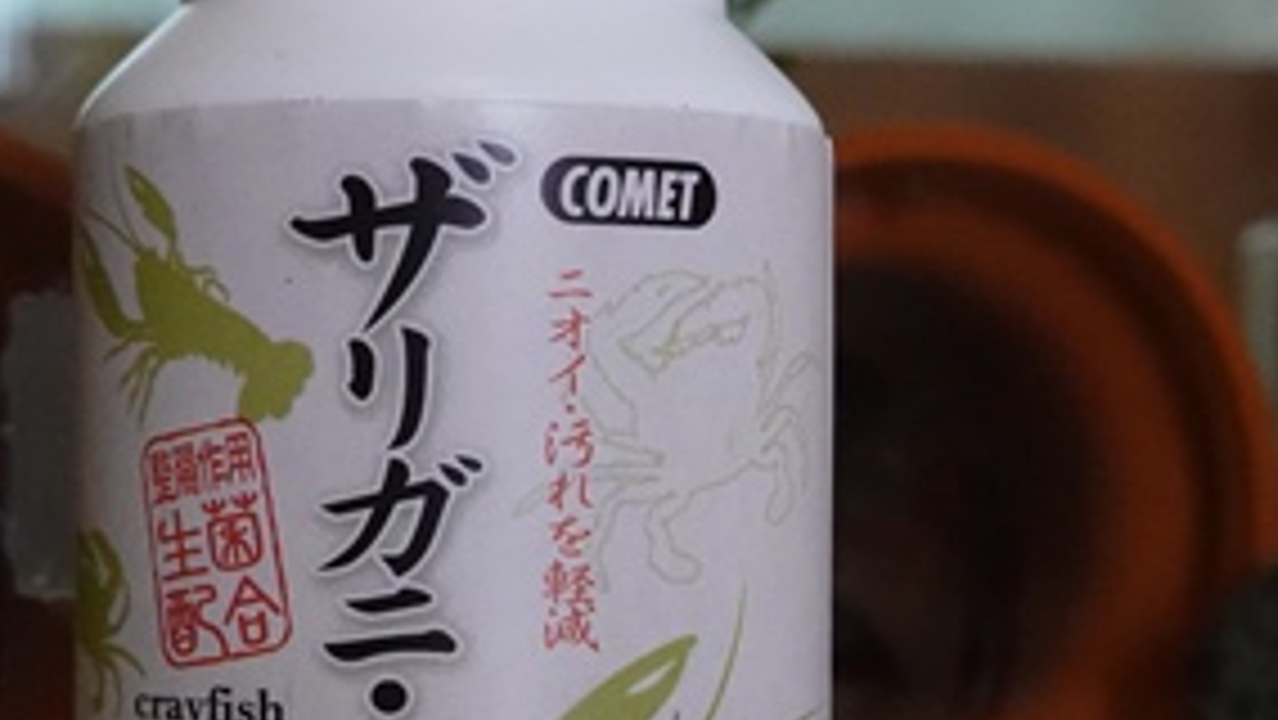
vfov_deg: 13.2
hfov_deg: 23.1
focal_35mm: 92
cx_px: 814
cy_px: 475
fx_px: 3119
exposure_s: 1/200
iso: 2500
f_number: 4
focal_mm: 14.4
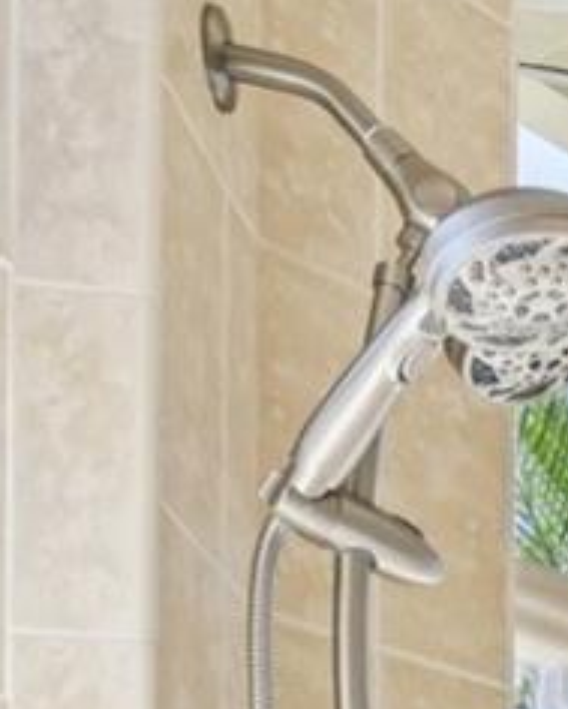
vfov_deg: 17.4
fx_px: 1869
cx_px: 1337
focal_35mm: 89
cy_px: 1286
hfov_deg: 13.2
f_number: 8
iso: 400
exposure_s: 1/500
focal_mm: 14
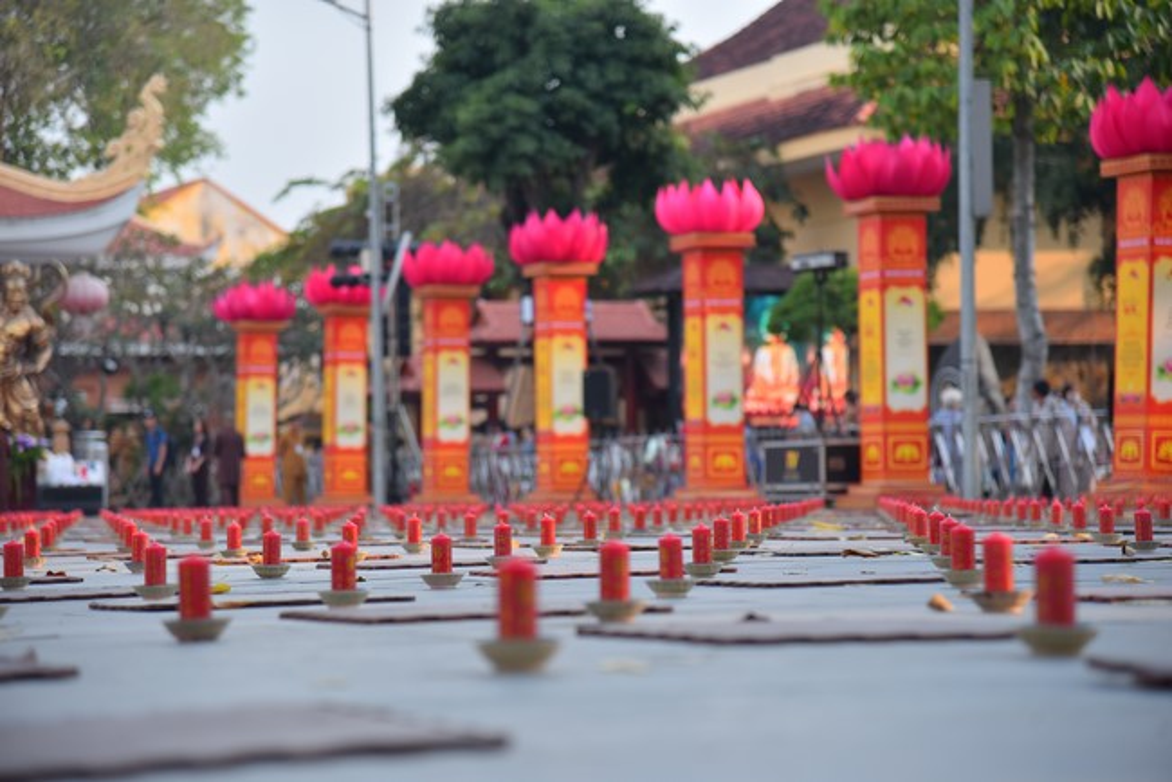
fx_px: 3420
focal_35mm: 105
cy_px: 391
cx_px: 586
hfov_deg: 19.4
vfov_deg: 13.1
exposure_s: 1/400
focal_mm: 105
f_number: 4.5
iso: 125
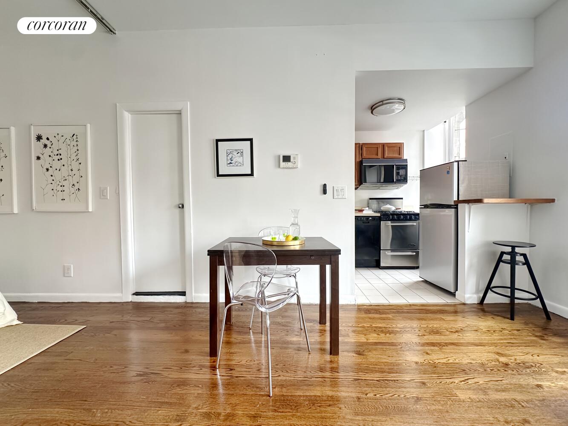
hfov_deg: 102.1
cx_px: 284
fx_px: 230
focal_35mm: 14
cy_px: 213
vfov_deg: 85.7
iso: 400
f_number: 2.2
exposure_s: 1/60
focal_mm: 2.2
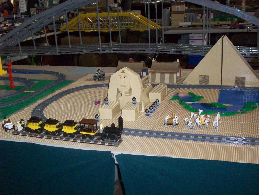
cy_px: 98
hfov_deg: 41.2
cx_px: 130
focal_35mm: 46
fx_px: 344
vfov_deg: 31.5
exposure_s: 1/144
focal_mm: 7.6
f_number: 3.1
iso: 400
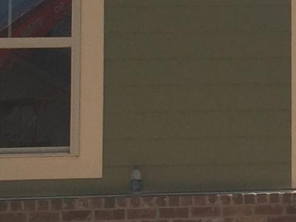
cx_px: 572
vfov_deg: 8.0
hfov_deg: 10.0
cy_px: 20
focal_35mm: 185
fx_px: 1583
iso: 32
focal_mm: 4.15
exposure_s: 1/2326
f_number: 2.2
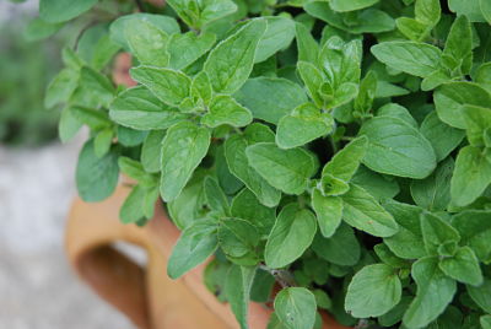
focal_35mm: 90
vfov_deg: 15.2
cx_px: 246
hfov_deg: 22.6
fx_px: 1229
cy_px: 164
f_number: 4.5
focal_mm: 60
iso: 200
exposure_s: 1/200
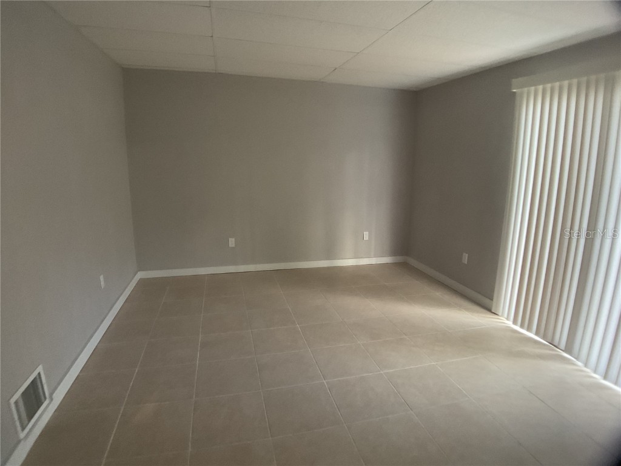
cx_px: 310
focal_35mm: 29
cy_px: 233
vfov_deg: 48.2
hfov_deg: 61.7
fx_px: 520
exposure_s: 1/60
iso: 250
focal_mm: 3
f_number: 1.8
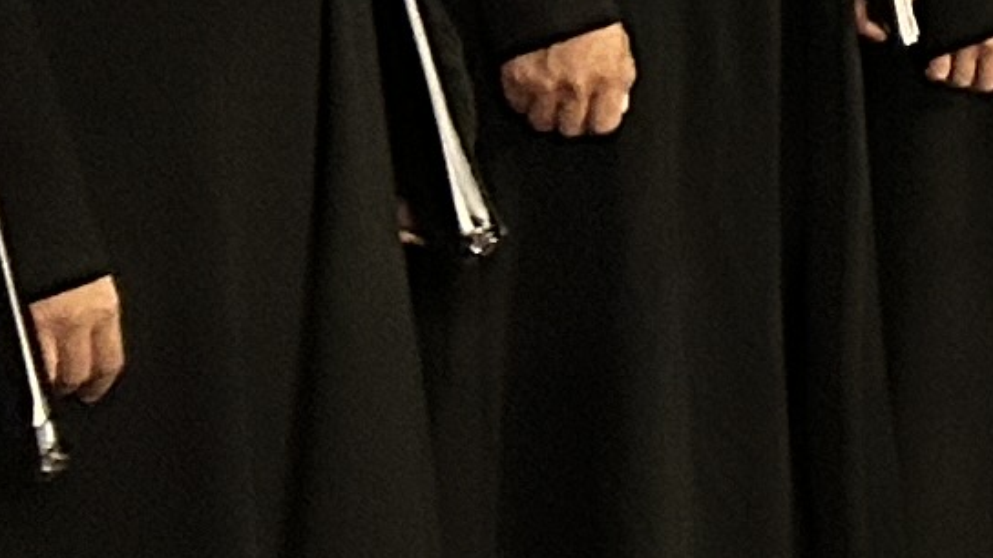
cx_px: 3614
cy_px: -806
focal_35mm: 210
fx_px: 5529
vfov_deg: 5.6
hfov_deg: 7.8
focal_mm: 5.7
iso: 320
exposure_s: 1/41
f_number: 1.5
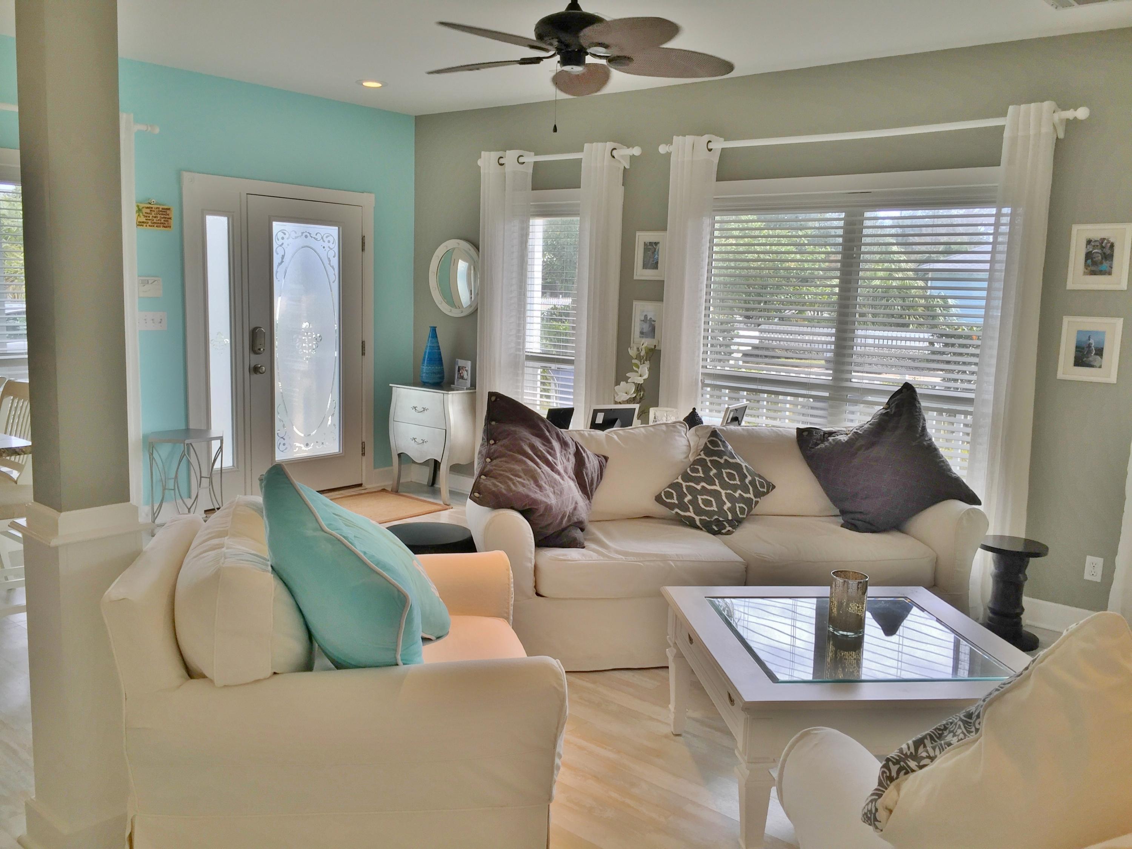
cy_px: 424
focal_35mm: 29
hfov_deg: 61.7
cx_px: 566
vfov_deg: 48.2
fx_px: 948
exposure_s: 1/120
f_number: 2.2
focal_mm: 4.15
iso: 32
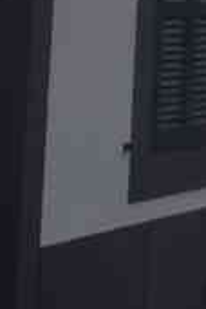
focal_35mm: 272
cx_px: 571
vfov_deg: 6.9
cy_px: -570
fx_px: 2334
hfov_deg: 4.9
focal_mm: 31
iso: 200
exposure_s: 1/100
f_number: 11
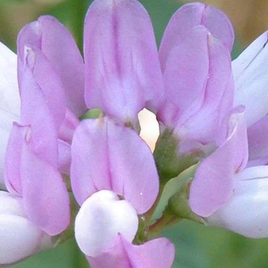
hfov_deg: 3.0
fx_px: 5177
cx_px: 152
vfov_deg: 3.0
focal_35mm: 591
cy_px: 256
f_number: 7.4
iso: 100
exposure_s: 1/49
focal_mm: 67.7
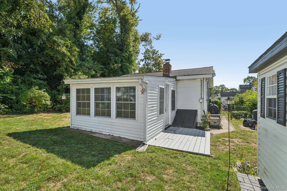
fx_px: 136
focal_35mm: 17
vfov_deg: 70.4
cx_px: 144
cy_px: 96
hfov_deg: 93.3
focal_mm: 17
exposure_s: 1/250
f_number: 8
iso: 160
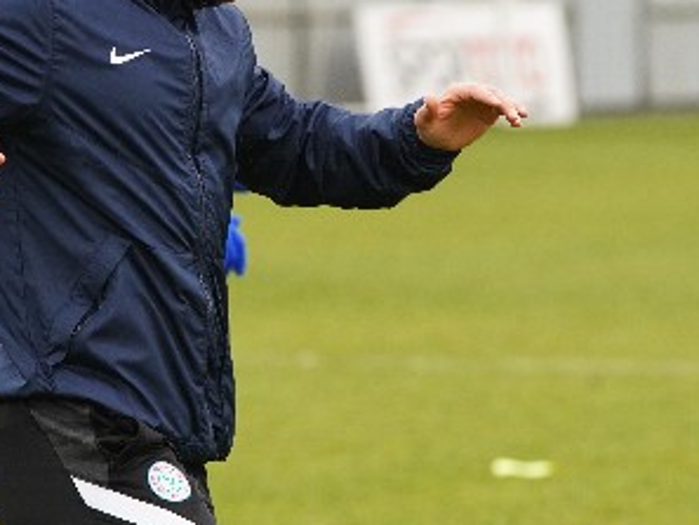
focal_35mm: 434
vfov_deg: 3.4
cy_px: 258
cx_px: 306
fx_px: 8767
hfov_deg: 4.6
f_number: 5.6
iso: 2500
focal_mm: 200
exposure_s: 1/800
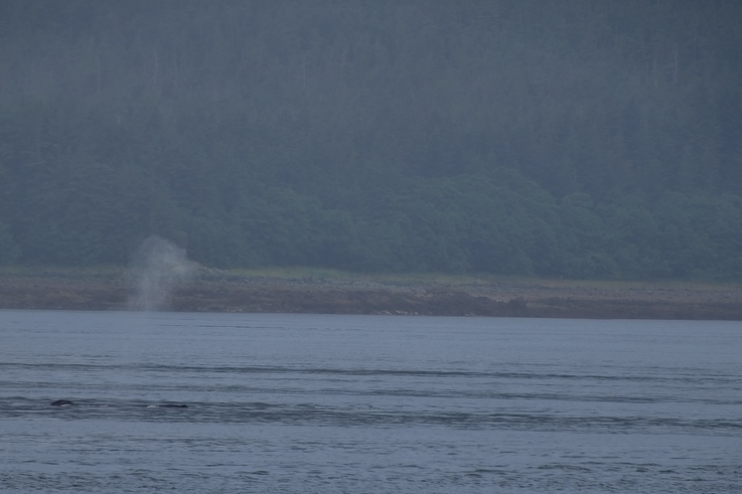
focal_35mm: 521
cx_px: 309
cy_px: 312
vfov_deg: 2.6
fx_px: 10735
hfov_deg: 4.0
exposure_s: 1/640
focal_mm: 300
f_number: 5.6
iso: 100
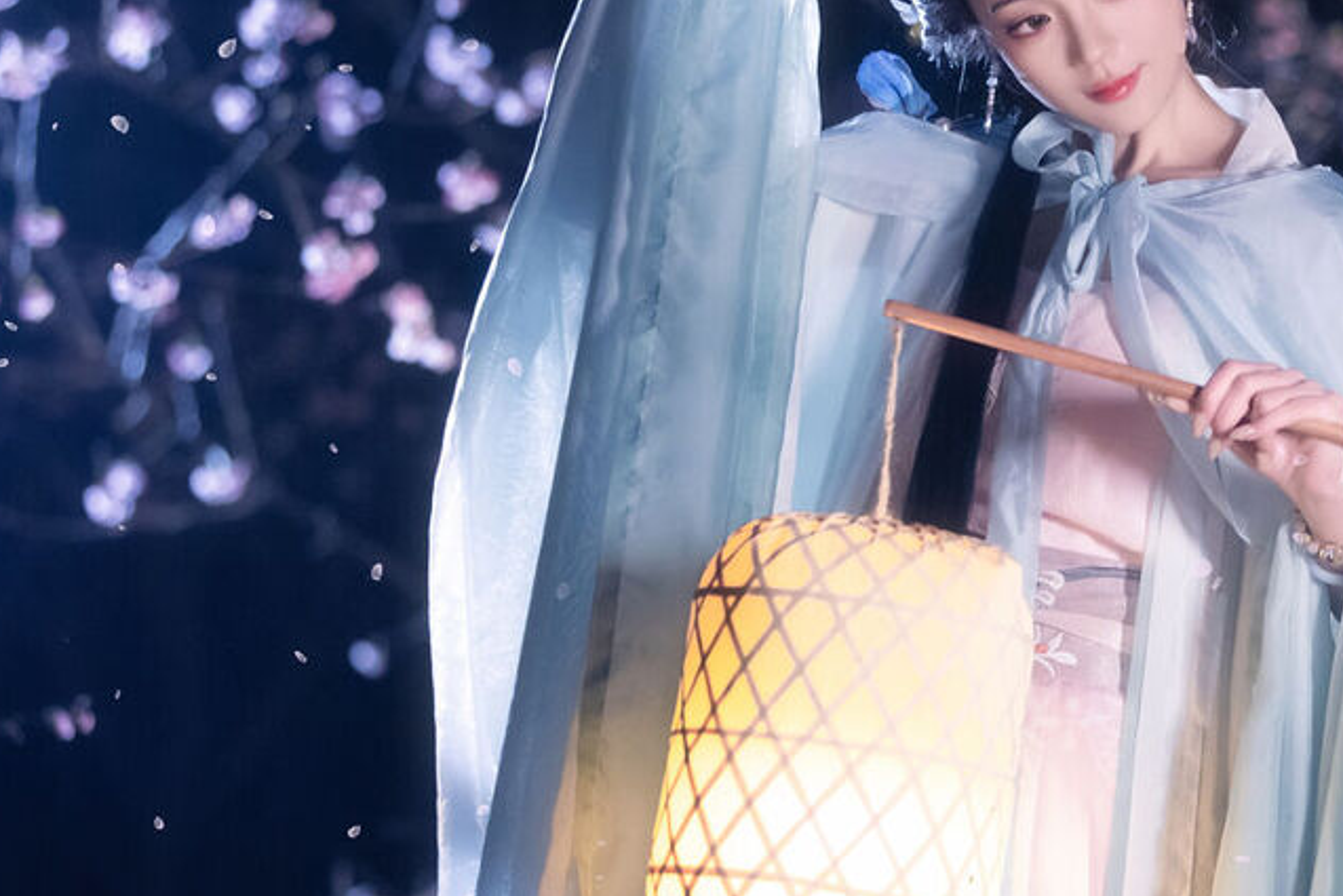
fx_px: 6455
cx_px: 890
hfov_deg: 11.9
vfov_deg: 7.9
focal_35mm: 173
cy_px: 295
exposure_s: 1/200
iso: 5000
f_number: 2.8
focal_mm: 105
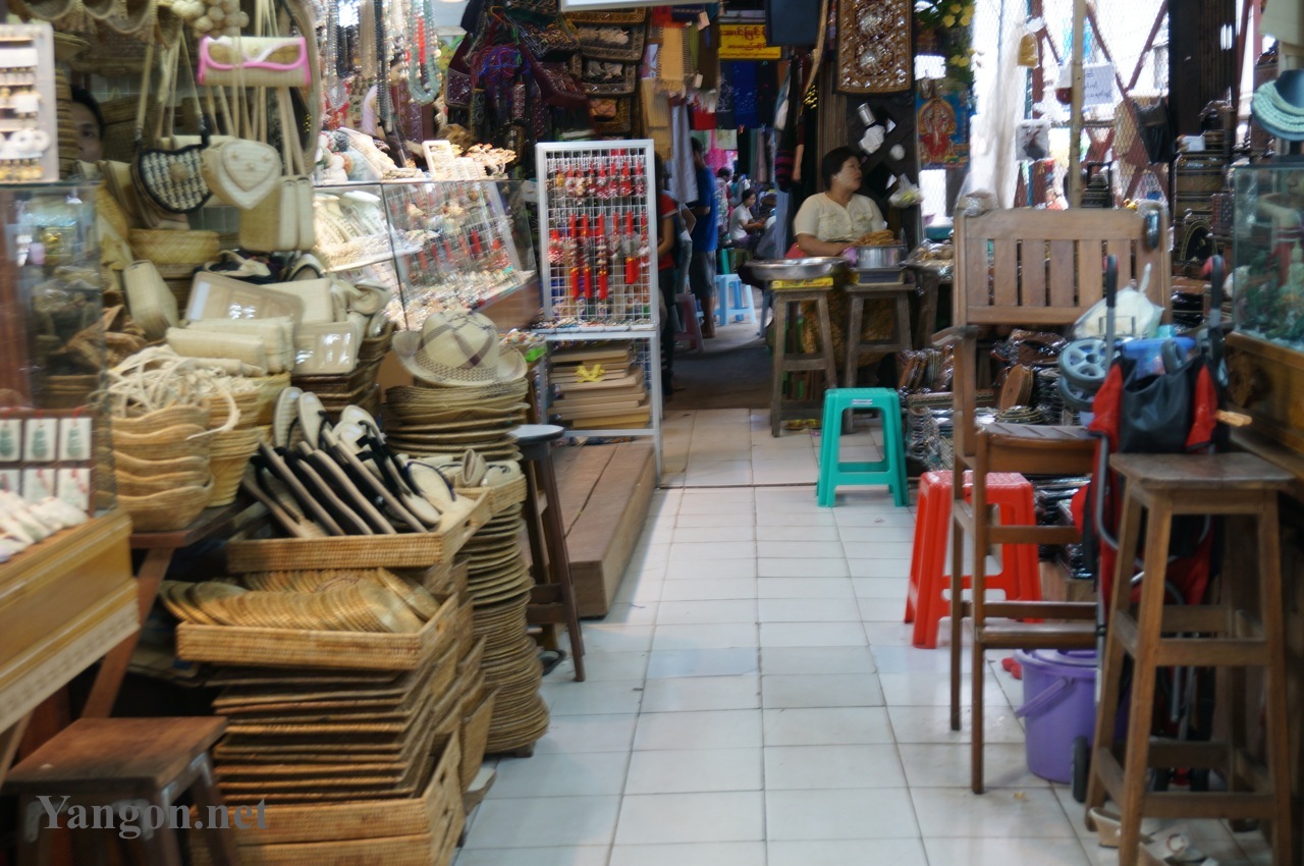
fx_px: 1791
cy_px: 433
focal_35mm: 50
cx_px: 652
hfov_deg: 40.0
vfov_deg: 27.2
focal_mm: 33
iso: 200
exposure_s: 1/13
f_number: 5
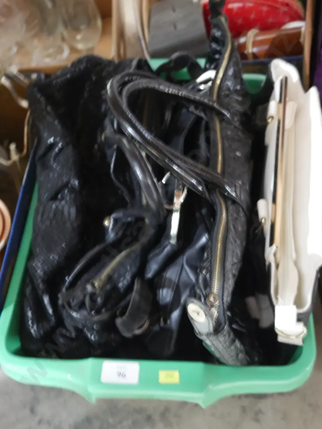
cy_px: 210
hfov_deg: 35.2
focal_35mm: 41
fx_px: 508
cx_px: 158
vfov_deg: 45.8
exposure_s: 1/10
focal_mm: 20
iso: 3200
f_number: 4.5
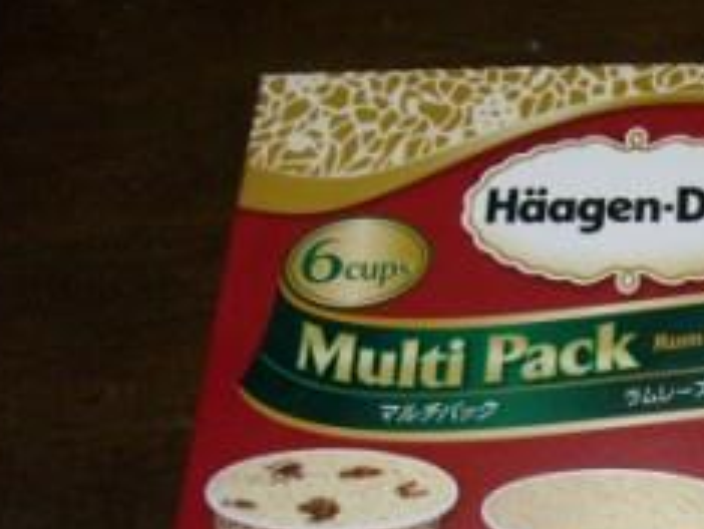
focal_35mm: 67
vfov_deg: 21.4
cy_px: 490
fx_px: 1364
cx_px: 629
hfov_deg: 27.9
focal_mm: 5.7
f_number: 2.8
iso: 366
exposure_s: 1/60
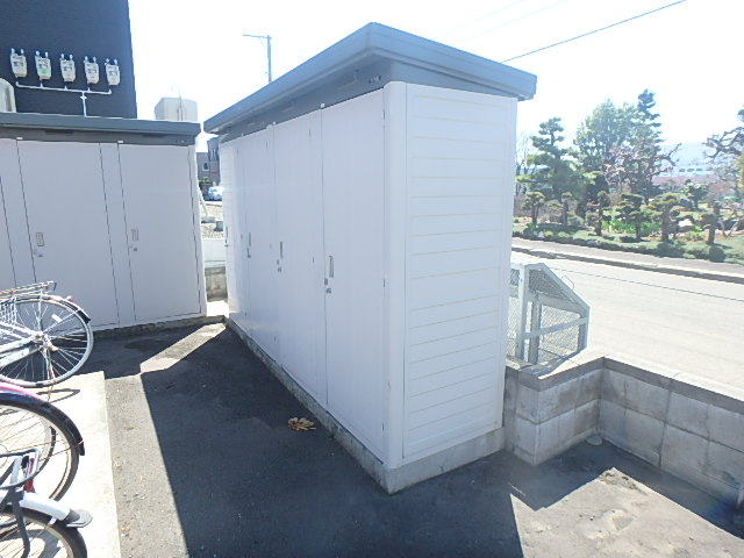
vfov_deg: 63.4
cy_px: 279
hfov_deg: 79.0
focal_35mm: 21
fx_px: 451
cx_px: 372
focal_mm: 3.7
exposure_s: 1/320
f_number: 3.5
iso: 125
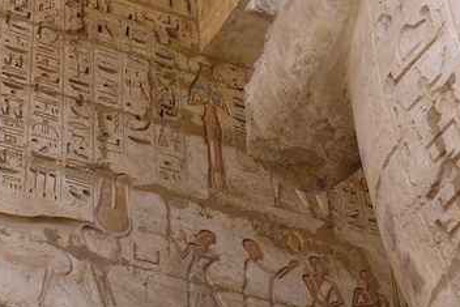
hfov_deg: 20.8
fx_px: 1227
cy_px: 188
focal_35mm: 96
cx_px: 44
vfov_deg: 14.3
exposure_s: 1/250
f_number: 2.8
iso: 80
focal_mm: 9.2
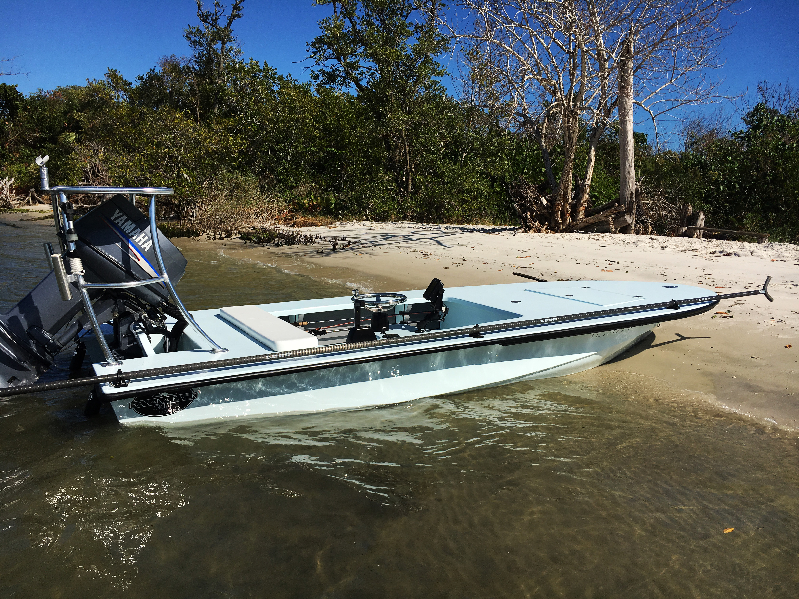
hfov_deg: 61.7
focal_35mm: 29
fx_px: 669
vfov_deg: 48.2
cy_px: 300
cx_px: 400
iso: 25
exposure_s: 1/4274
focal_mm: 4.15
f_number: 2.2
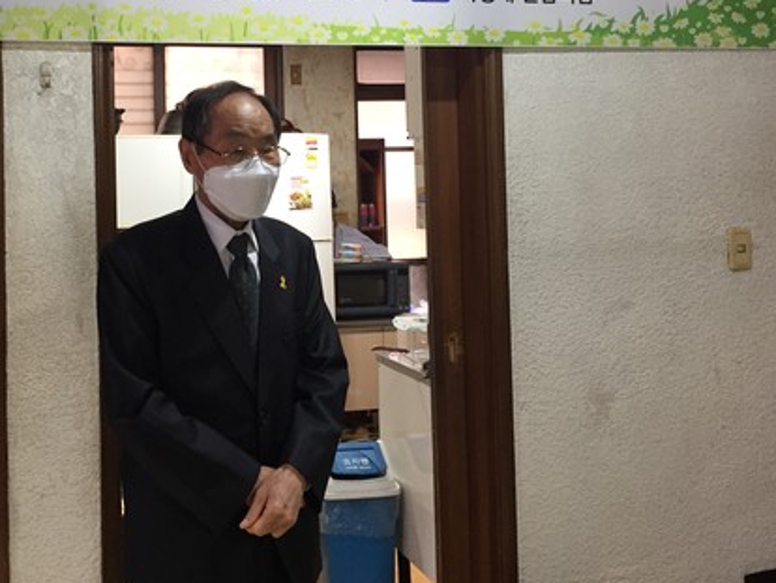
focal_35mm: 42
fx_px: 942
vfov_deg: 33.9
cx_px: 232
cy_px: 176
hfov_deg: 43.8
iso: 125
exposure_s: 1/30
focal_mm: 4.15
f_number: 2.2
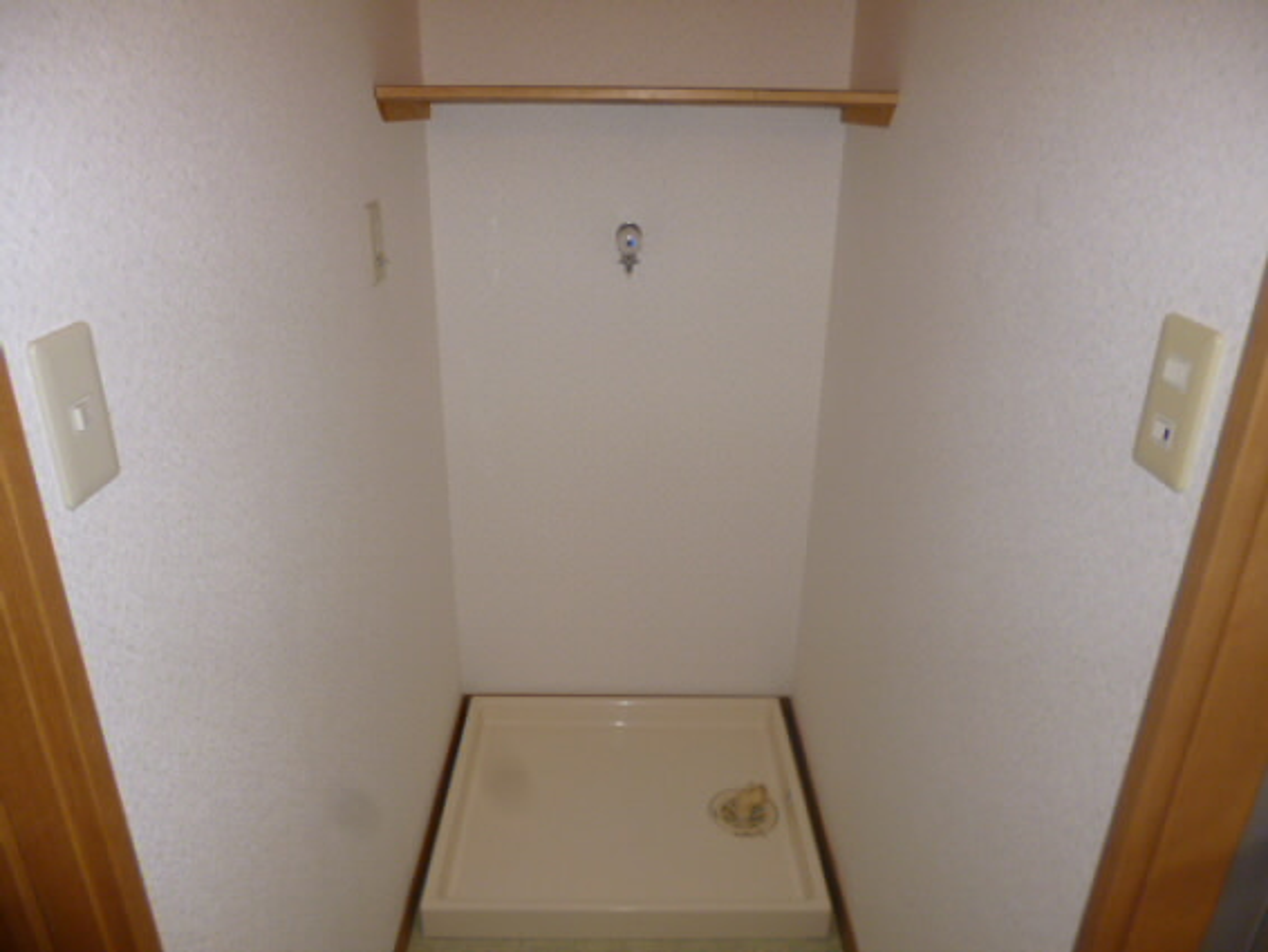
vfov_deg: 56.9
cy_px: 476
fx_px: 880
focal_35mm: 24
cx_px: 634
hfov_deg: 71.6
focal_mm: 4.3
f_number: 2.5
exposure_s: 1/60
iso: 100
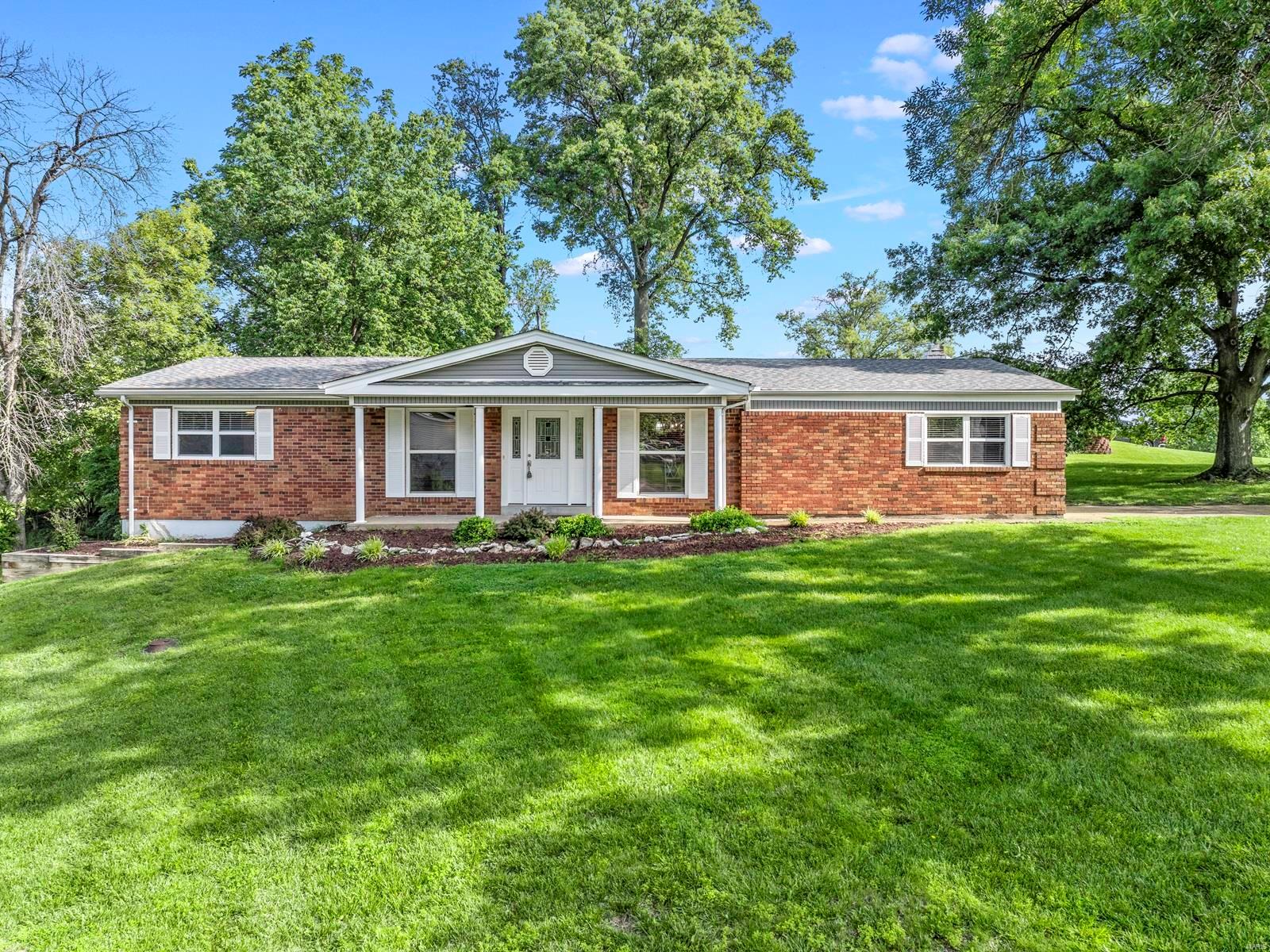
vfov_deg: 56.8
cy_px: 476
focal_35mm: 24
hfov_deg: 71.6
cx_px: 635
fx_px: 881
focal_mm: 12.29
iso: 150
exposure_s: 1/1250
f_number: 2.8
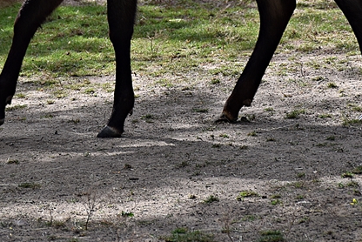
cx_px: 117
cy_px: 0
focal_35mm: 387
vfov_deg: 3.6
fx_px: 3896
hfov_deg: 5.3
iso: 200
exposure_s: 1/640
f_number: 6.3
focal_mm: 105
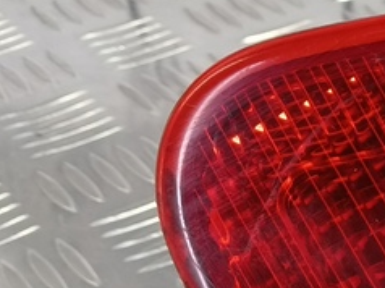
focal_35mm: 99
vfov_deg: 14.5
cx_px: 785
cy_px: 341
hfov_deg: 15.5
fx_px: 1100
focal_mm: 4.11
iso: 144
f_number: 1.6
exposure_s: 1/50
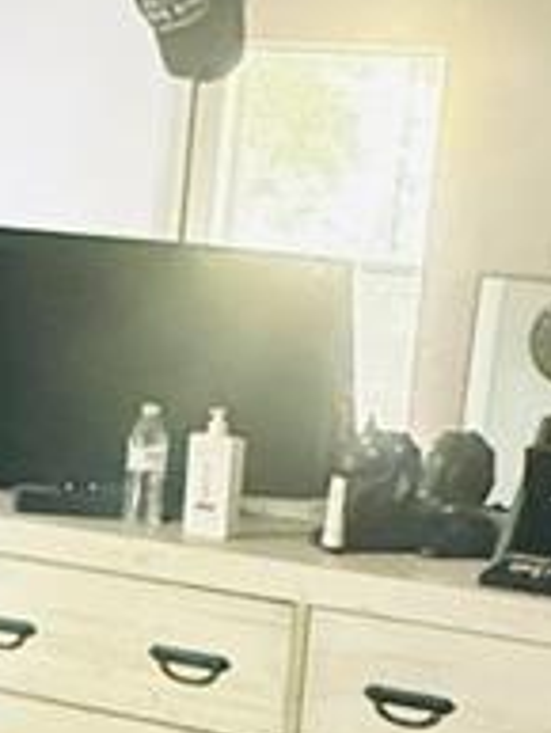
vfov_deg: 22.0
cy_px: 665
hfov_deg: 17.0
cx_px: 277
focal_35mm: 87
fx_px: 1844
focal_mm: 2.22
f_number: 2.2
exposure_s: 1/52
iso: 1250
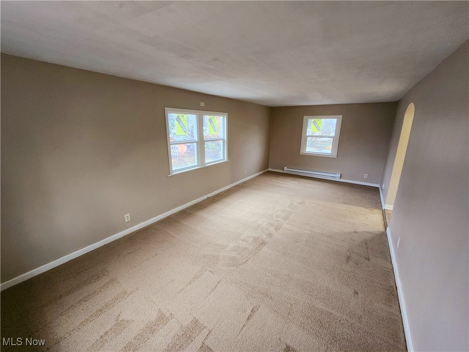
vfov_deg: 89.9
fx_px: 176
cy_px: 176
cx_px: 234
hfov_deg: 106.2
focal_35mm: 13
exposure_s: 1/30
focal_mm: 2.2
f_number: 2.2
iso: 400
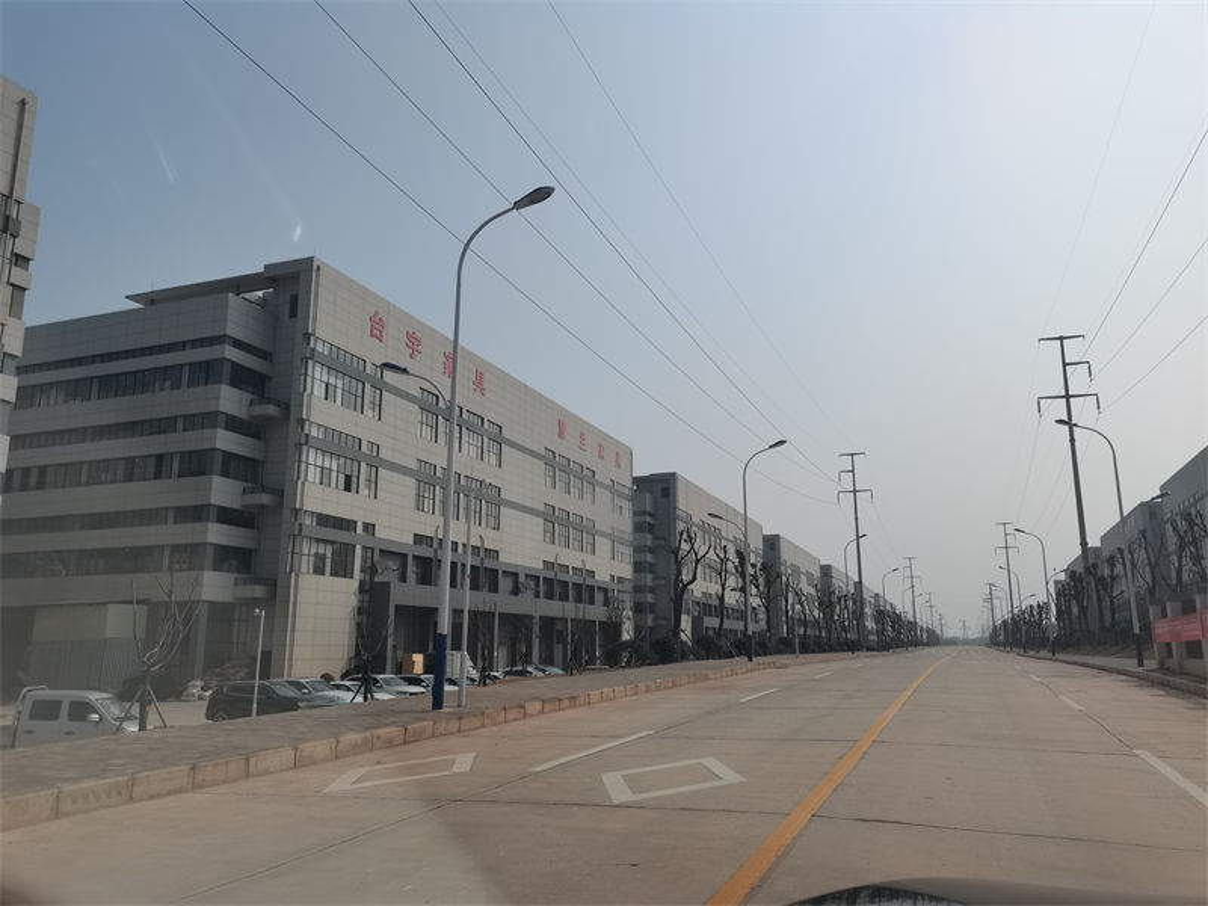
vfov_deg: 53.1
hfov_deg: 67.3
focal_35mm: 26
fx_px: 907
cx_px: 604
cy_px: 453
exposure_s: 1/4386
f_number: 1.8
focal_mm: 5.58
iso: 50
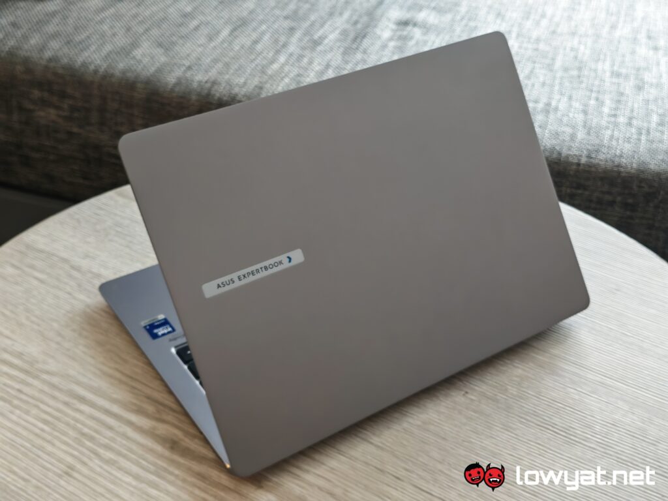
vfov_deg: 31.5
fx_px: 888
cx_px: 334
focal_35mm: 46
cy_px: 250
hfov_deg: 41.2
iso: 500
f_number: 1.6
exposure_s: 1/50
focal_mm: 5.4
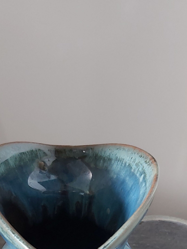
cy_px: 268
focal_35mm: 57
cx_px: 87
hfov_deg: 25.7
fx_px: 411
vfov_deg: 30.5
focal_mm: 3.92
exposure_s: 1/25
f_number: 1.7
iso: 800
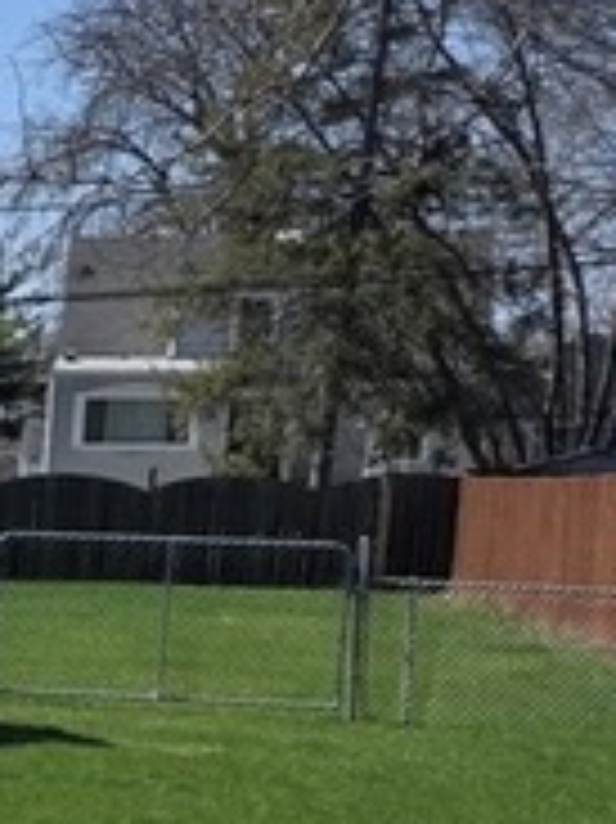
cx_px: -1025
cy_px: 1009
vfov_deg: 14.0
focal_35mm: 136
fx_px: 3231
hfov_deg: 9.3
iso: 80
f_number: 1.7
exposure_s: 1/7626
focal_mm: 6.25
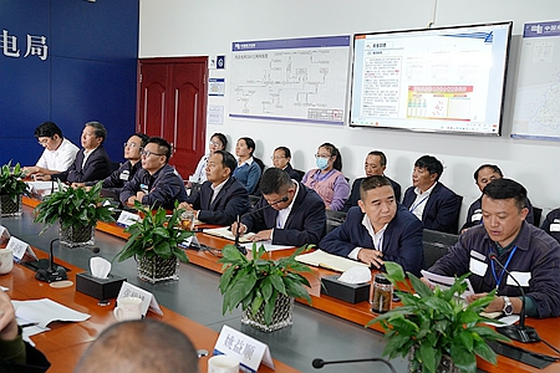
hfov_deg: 50.7
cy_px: 186
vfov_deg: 35.1
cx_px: 280
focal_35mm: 38
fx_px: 591
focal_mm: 38
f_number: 4
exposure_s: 1/160
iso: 1600
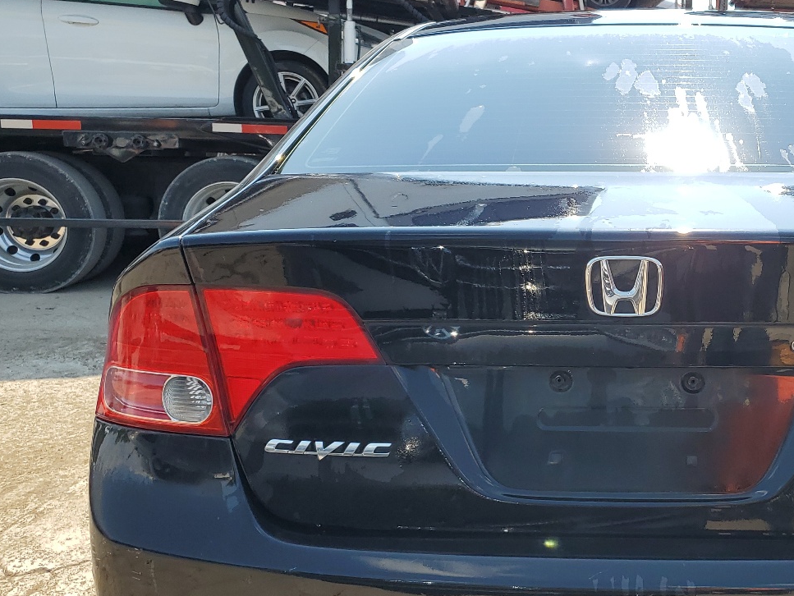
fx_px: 987
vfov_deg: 33.5
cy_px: 353
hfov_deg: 41.7
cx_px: 647
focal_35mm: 43
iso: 50
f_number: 1.5
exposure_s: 1/1429
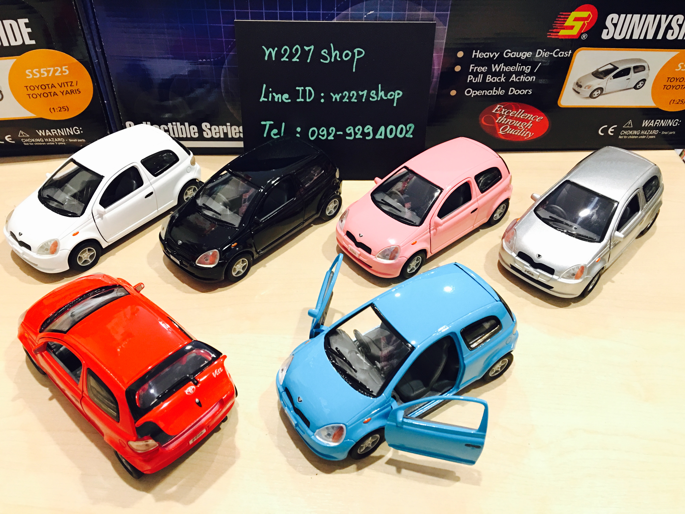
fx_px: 574
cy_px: 257
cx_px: 342
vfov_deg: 48.2
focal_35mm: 29
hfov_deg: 61.7
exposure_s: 1/17
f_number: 2.2
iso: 125
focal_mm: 4.15
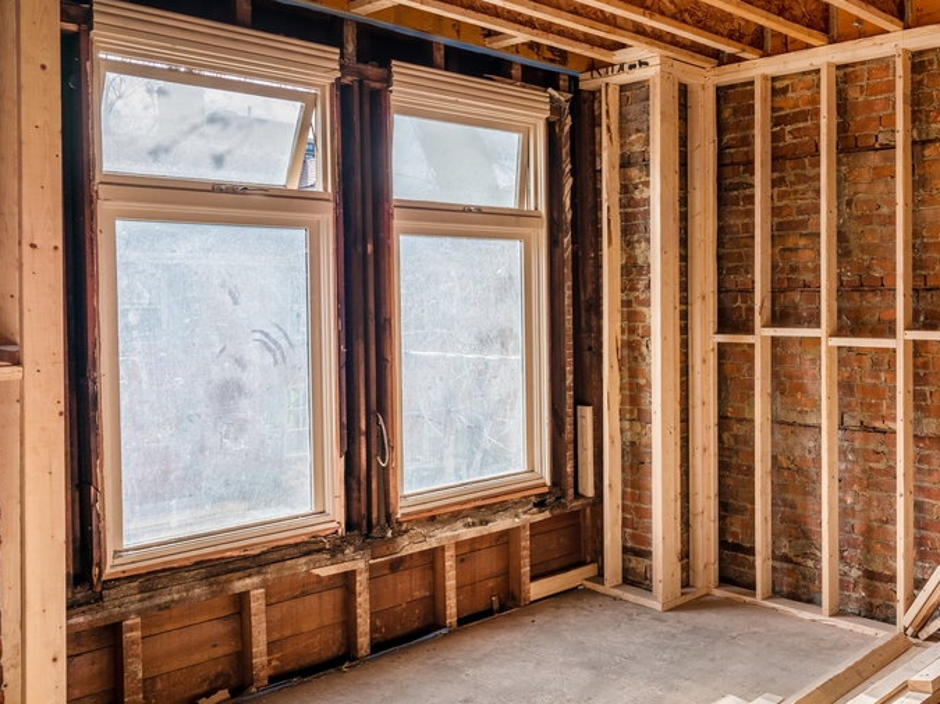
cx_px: 820
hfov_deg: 51.2
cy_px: 305
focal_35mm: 32
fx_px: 869
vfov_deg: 44.0
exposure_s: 1/70
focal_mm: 23
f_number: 9
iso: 100
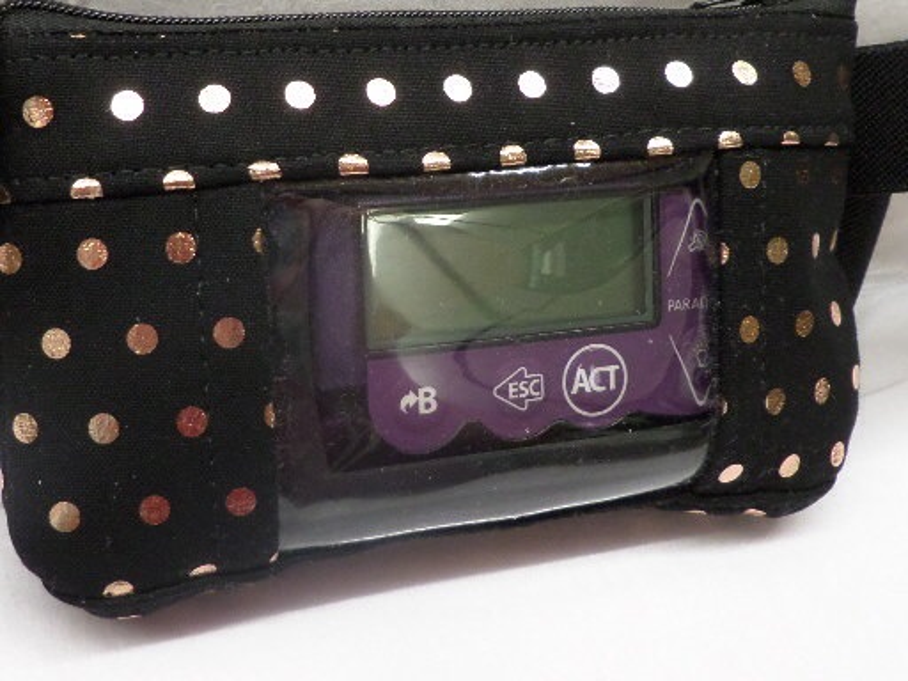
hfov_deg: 71.6
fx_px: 630
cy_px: 340
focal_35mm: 24
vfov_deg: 56.8
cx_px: 454
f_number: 3.1
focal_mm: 4.3
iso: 200
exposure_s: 1/30
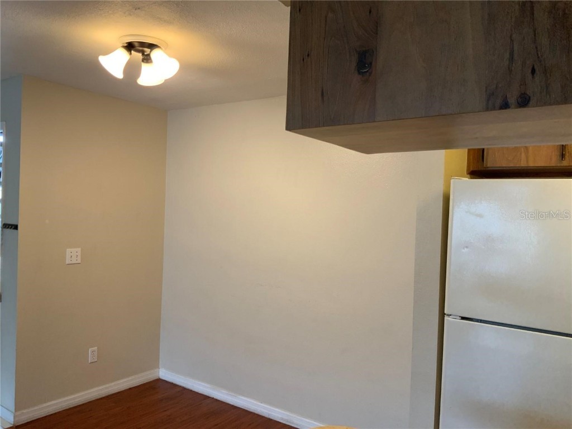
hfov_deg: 61.7
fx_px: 479
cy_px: 214
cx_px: 286
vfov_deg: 48.2
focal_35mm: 29
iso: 80
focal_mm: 3
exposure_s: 1/60
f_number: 1.8
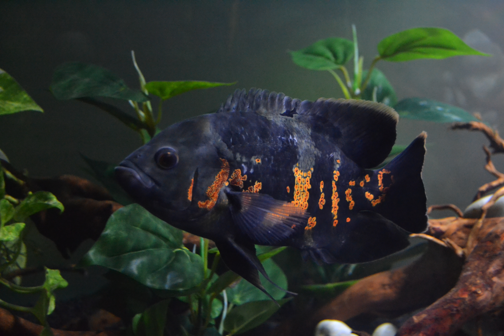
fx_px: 798
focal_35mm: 57
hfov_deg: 35.1
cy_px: 168
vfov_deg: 23.8
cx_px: 252
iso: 3200
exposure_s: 1/60
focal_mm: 38
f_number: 4.8
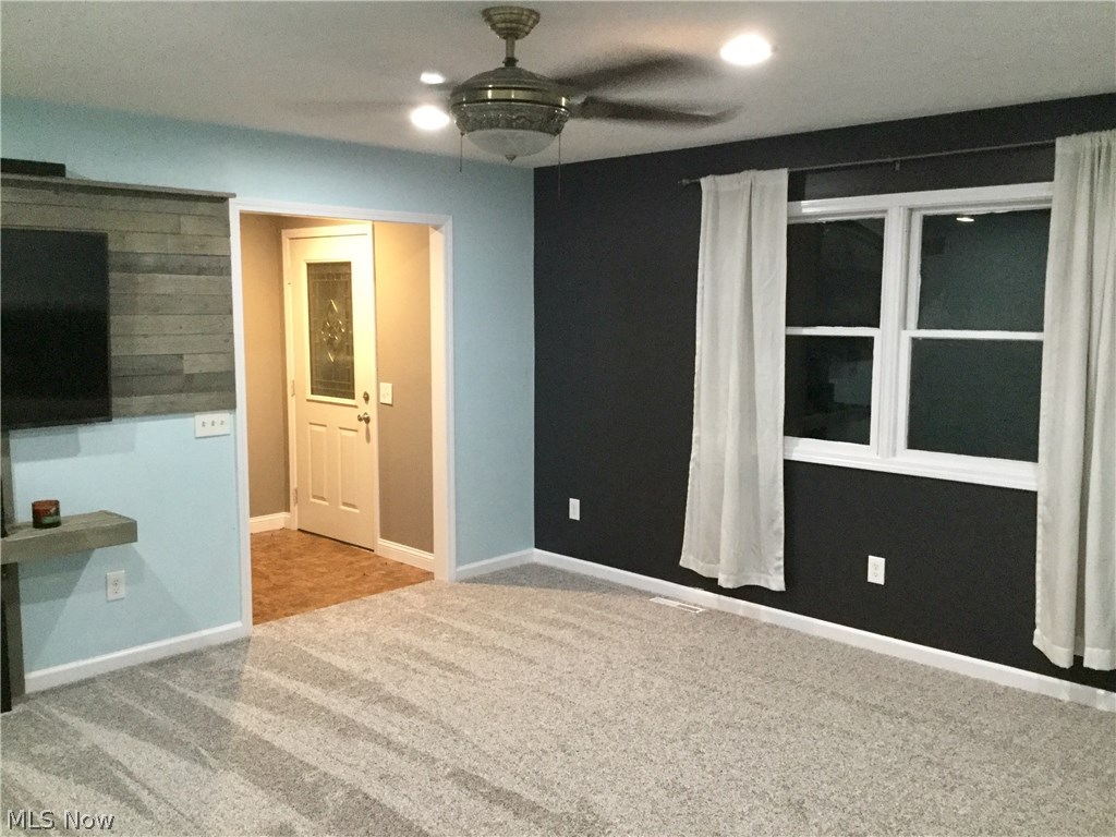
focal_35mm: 31
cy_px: 418
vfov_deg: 45.4
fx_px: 999
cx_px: 558
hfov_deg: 58.4
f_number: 2.4
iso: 200
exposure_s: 1/15
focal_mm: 3.3
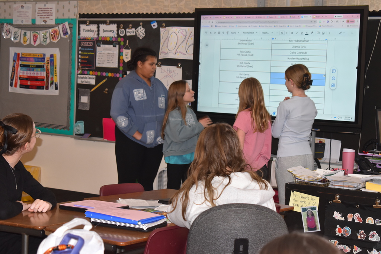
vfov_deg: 16.6
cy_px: 127
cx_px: 190
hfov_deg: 24.6
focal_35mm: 82
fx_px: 873
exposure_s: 1/80
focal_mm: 55
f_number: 5.6
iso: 800
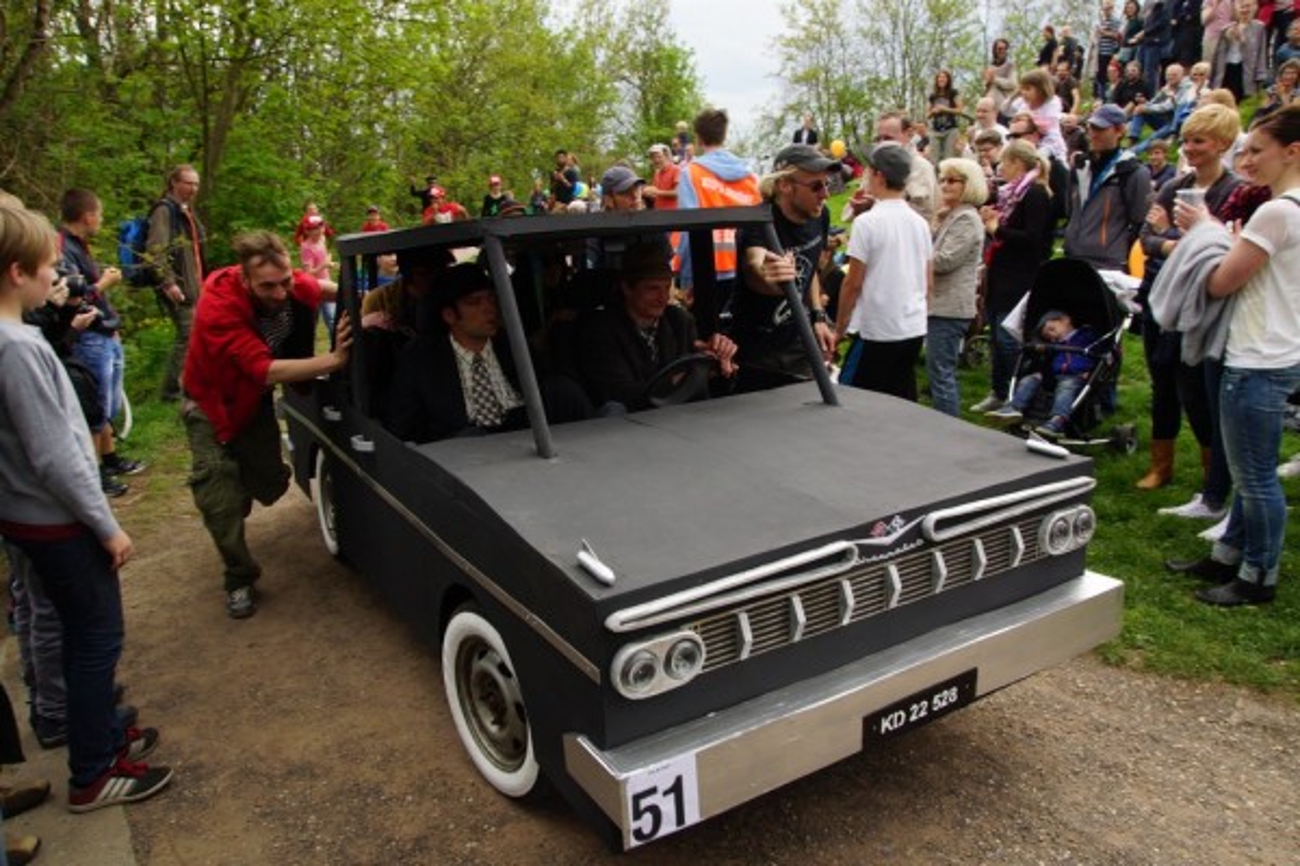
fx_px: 921
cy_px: 433
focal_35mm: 26
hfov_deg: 70.4
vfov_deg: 50.4
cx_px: 650
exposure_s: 1/320
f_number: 8
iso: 400
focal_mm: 17
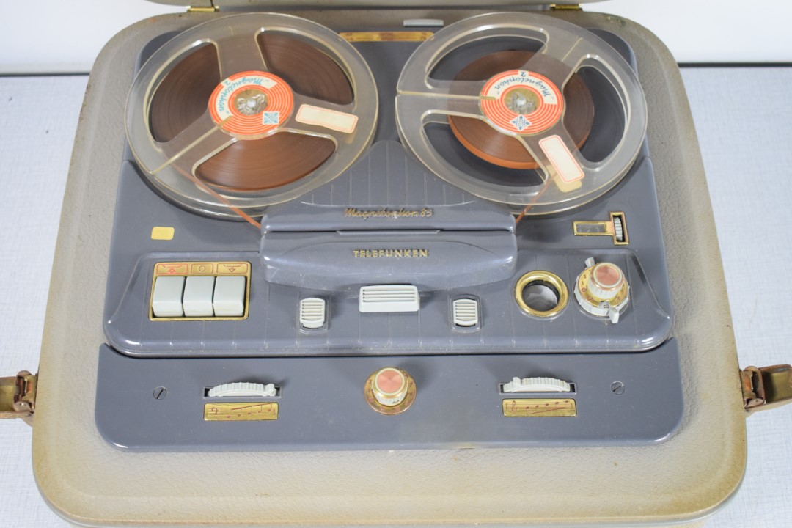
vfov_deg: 29.9
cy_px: 264
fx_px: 990
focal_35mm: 45
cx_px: 396
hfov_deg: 43.6
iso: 2000
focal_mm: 30
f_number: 4.2
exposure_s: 1/125
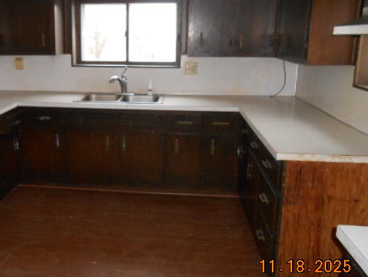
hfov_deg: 51.9
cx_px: 132
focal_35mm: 35
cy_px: 120
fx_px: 372
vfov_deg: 40.7
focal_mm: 4.6
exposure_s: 1/25
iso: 400
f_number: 3.5
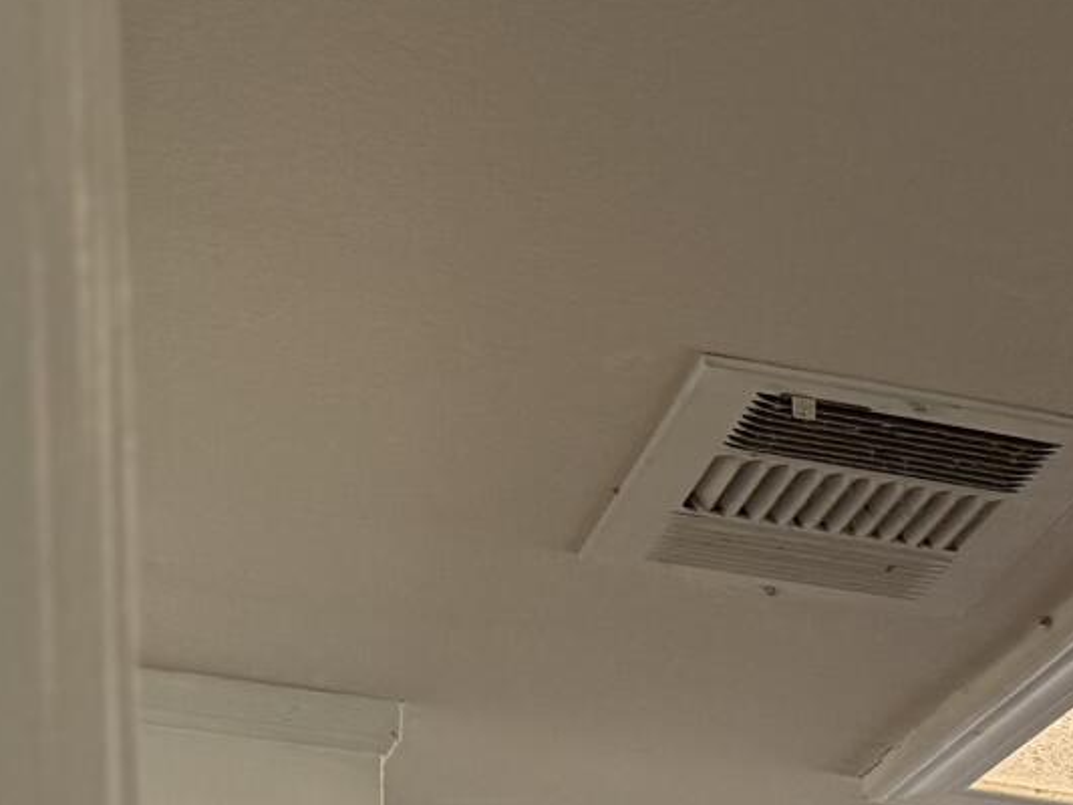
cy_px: 2089
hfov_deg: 11.8
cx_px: 2587
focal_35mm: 135
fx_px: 4186
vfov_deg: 9.5
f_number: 1.78
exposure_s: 1/169
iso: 64
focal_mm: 6.76
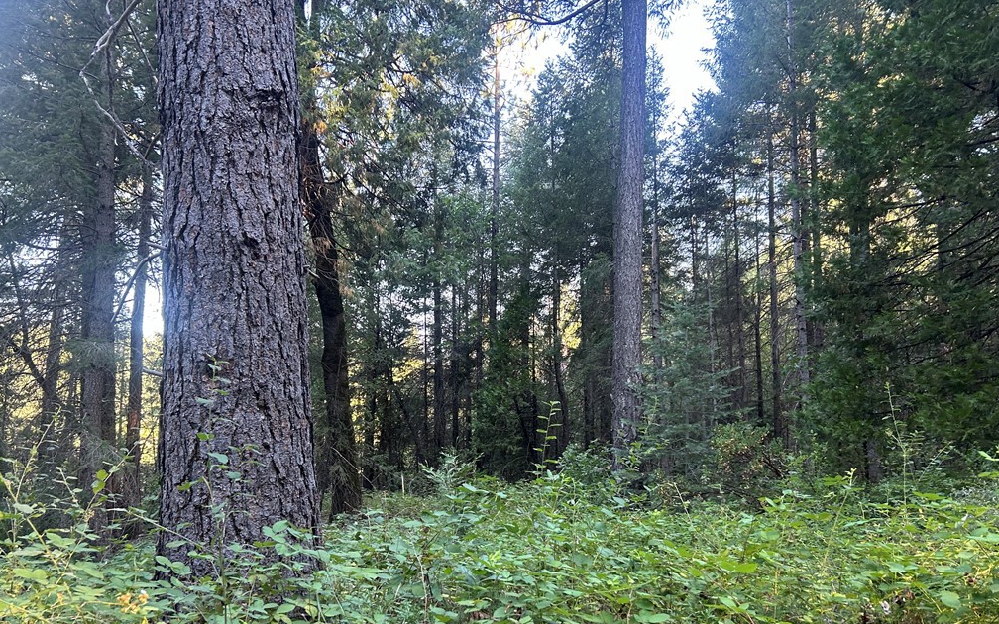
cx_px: 494
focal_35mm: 28
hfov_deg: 66.5
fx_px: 762
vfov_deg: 44.4
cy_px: 358
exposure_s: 1/104
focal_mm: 5.7
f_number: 1.5
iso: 125
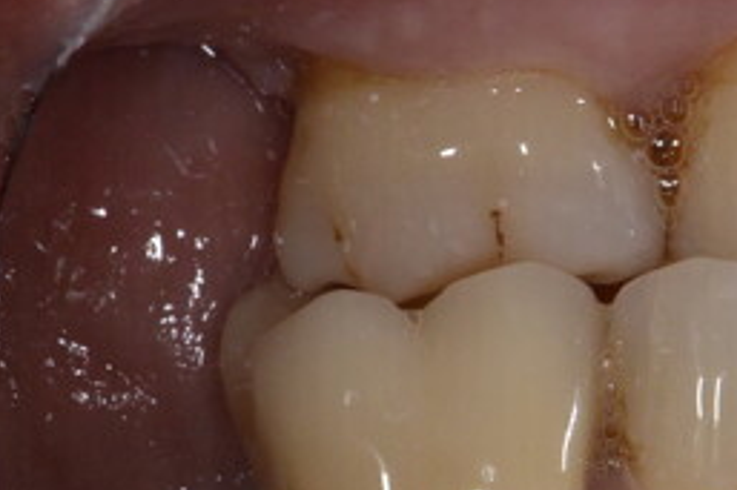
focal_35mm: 368
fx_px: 7529
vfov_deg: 3.7
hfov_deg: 5.6
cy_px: 287
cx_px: 612
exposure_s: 1/250
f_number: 29
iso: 2500
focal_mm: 105
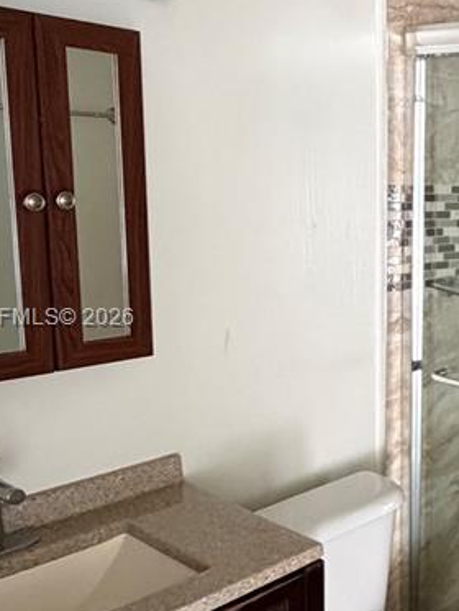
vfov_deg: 42.1
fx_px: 795
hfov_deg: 27.7
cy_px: 319
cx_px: 569
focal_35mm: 45
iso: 640
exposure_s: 1/60
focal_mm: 2.22
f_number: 2.2
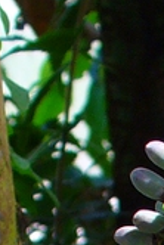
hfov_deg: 5.6
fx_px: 1616
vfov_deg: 7.9
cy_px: 629
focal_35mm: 237
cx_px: 366
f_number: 2.8
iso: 100
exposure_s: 1/80
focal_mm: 6.1
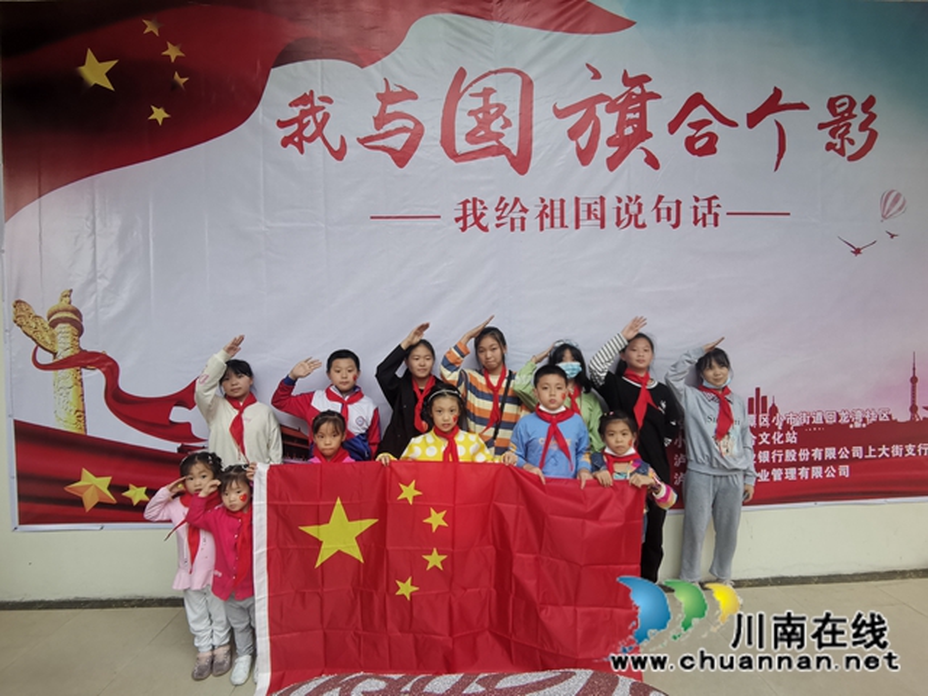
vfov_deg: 74.7
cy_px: 348
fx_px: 456
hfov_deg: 91.0
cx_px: 464
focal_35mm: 17
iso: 125
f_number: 2.2
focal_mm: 2.26
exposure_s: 1/100
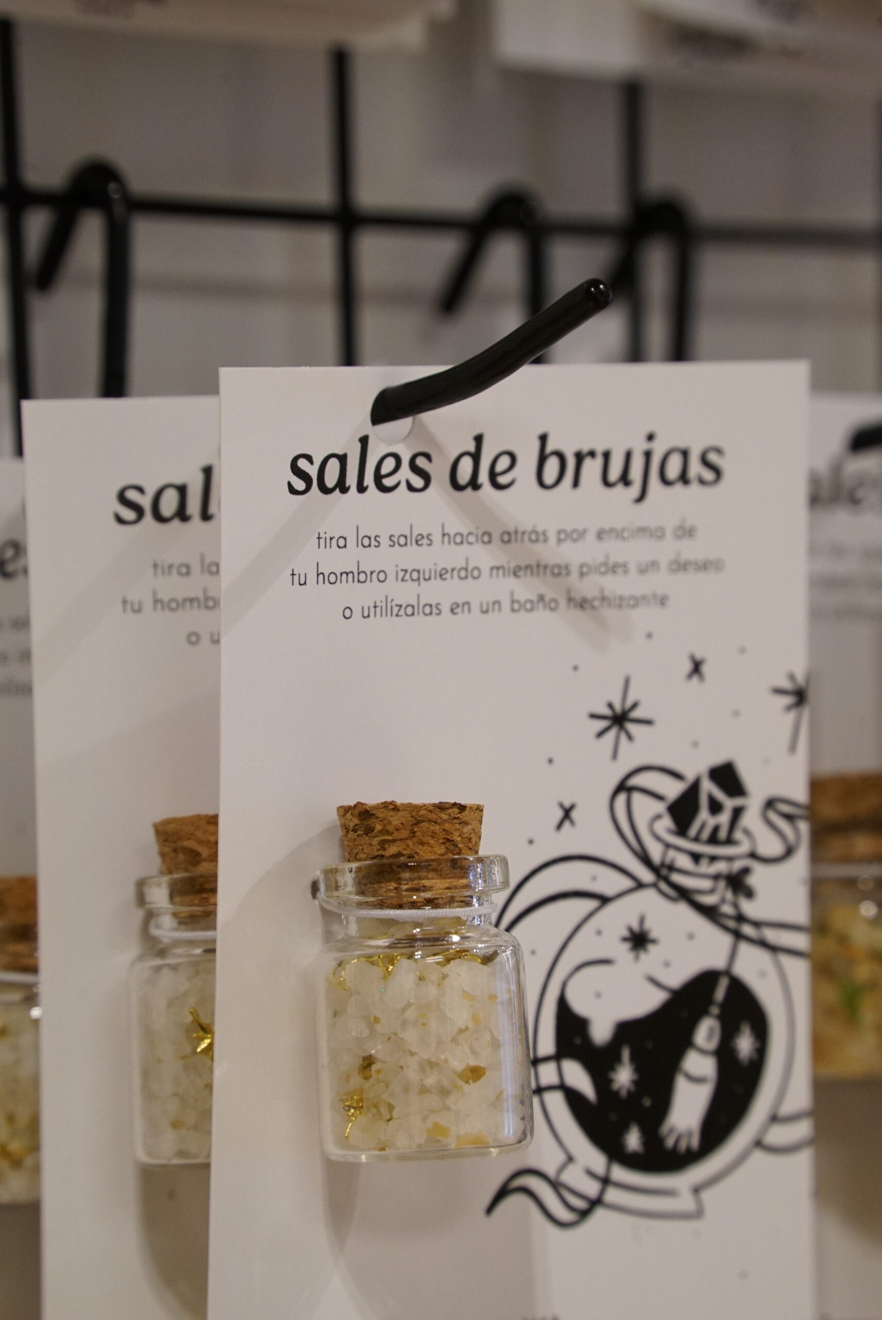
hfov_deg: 9.9
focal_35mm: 139
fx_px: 5101
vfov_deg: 14.7
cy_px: 660
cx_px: 441
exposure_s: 1/60
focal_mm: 139
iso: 3200
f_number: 10
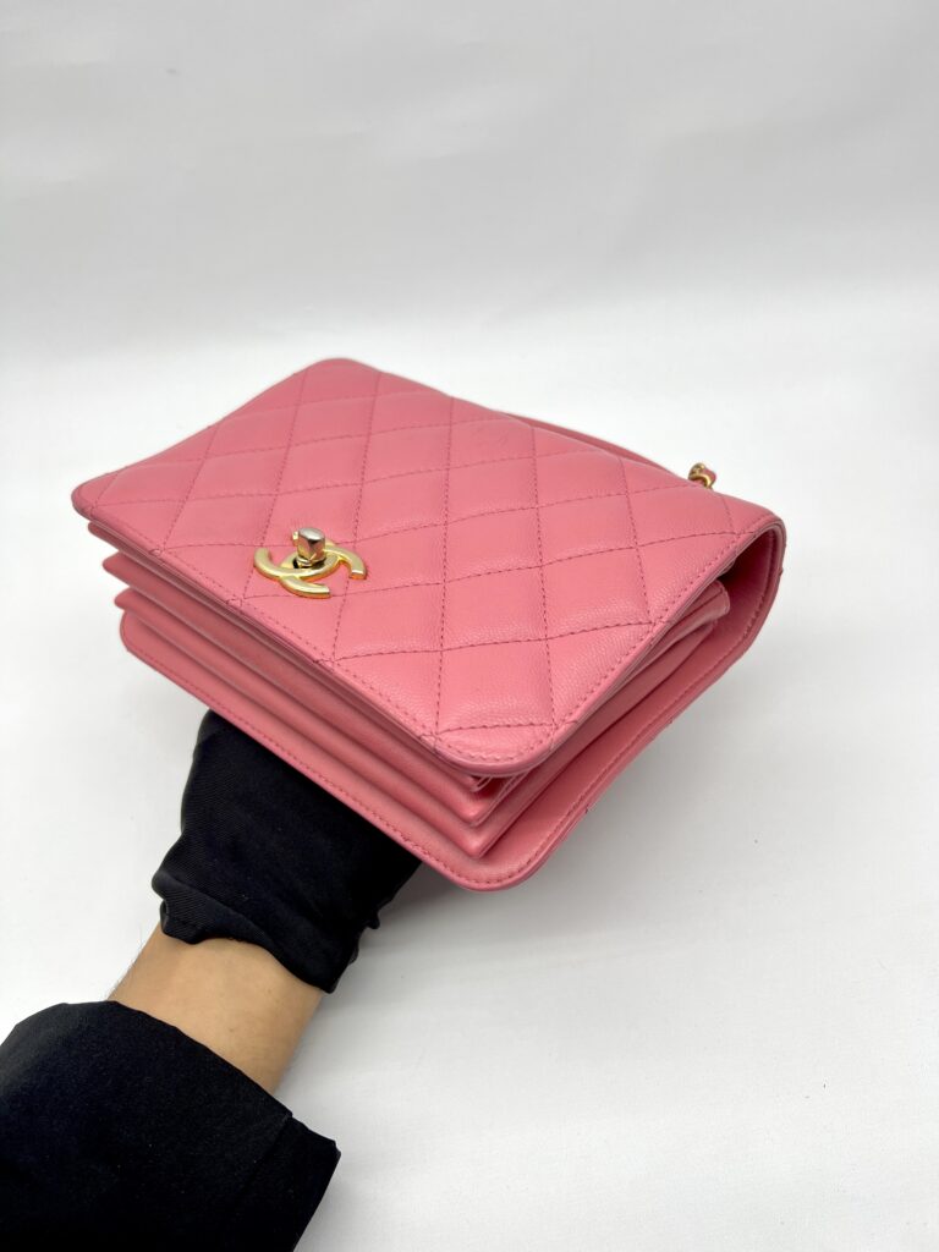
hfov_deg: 53.1
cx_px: 470
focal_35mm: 26
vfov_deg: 67.3
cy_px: 626
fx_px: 940
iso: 32
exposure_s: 1/143
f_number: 1.5
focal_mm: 5.7
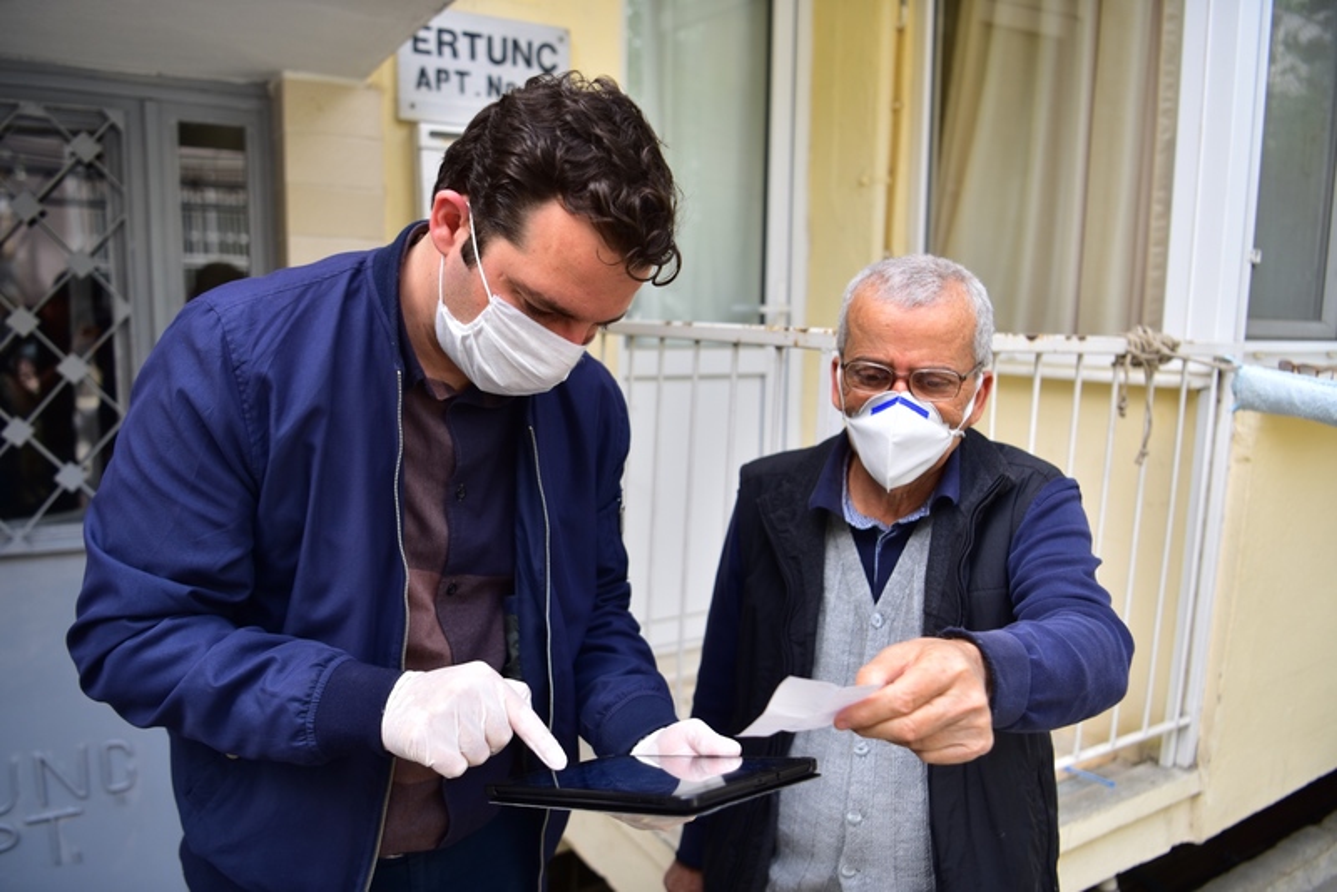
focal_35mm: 26
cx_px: 668
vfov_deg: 49.6
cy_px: 446
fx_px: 966
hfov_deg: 69.4
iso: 100
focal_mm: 26
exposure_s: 1/320
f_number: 2.8
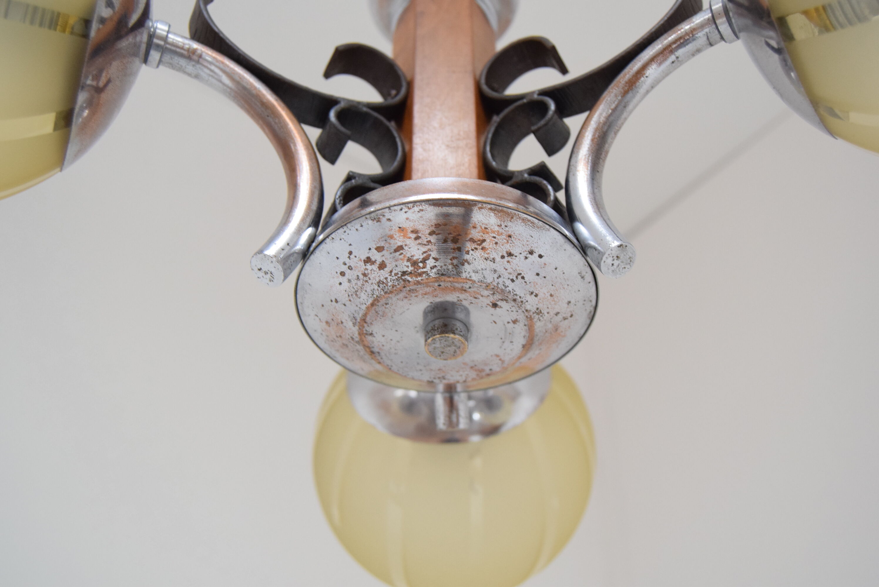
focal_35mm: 39
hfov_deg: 49.5
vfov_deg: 34.3
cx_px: 440
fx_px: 953
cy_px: 294
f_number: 5
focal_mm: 26
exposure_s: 1/100
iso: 1600
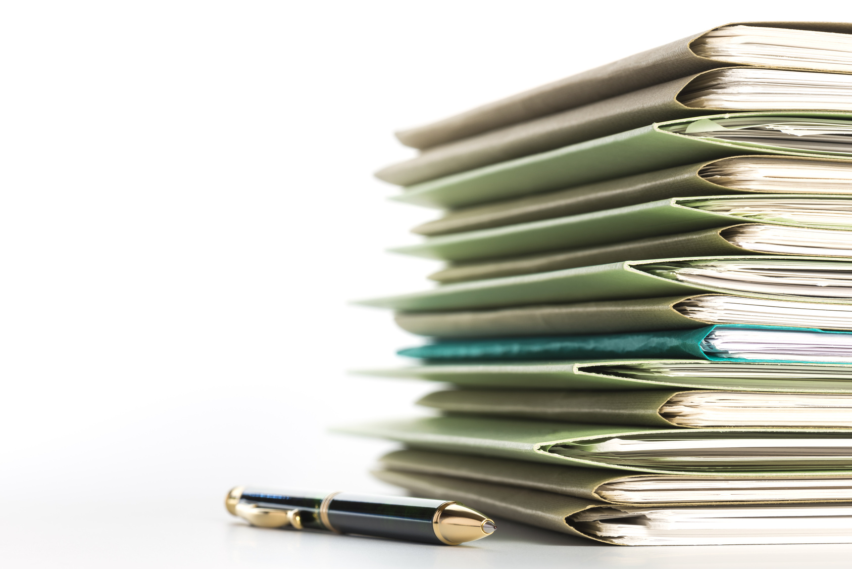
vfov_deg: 13.1
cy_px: 284
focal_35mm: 105
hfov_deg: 19.4
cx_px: 426
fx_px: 2486
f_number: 22
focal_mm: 105
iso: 100
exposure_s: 2
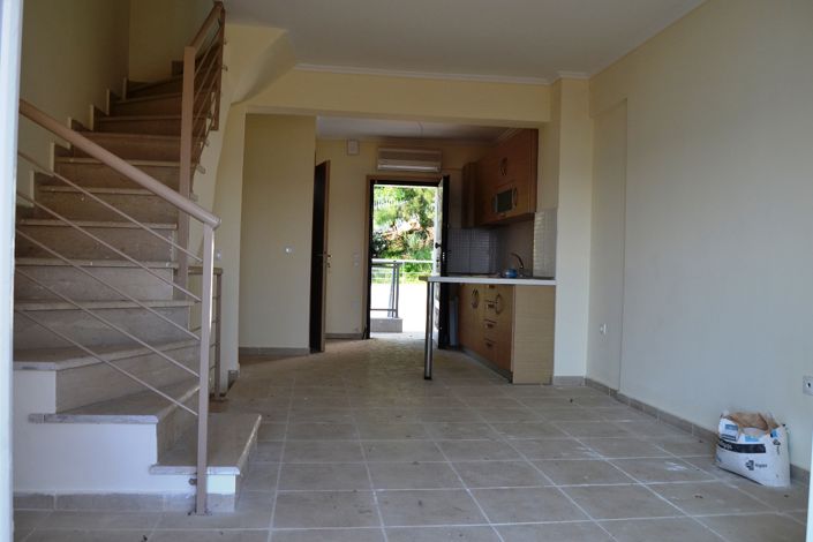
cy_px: 271
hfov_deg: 64.6
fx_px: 644
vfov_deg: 45.7
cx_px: 406
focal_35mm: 28
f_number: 5.6
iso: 180
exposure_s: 1/125
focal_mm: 19
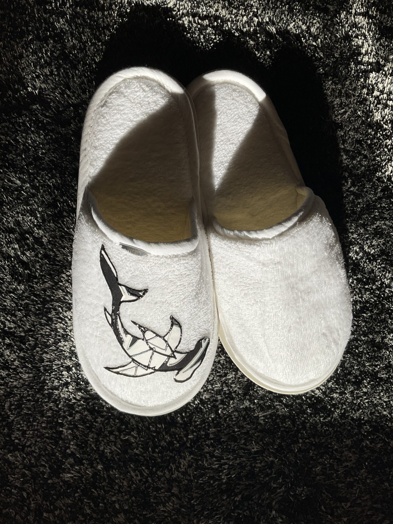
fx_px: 439
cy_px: 262
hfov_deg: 48.2
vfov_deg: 61.7
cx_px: 196
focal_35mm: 29
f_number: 1.8
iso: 25
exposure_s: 1/2427
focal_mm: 3
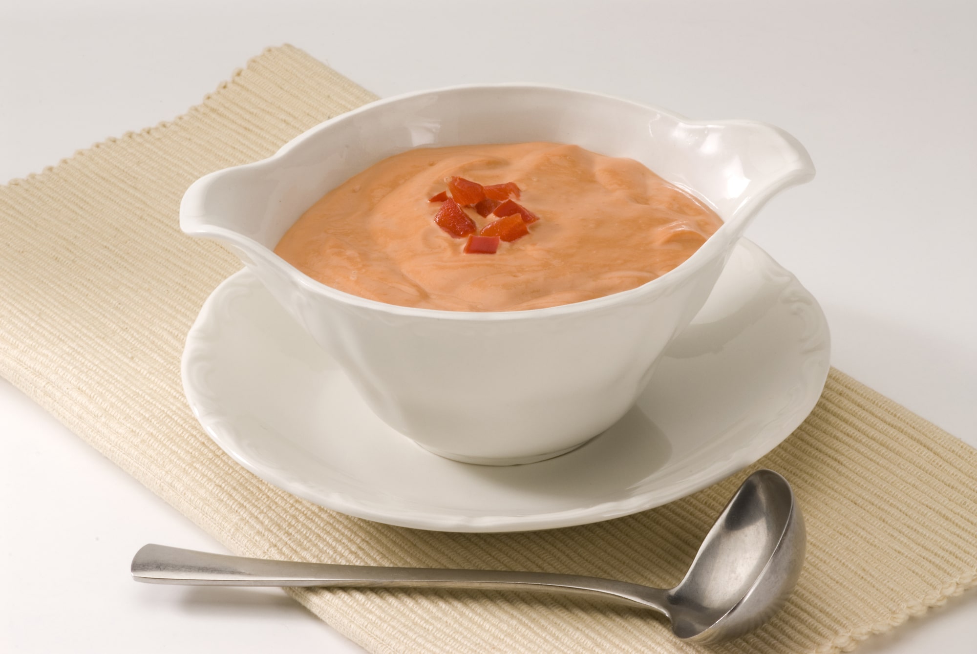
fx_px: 4280
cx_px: 488
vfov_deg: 8.7
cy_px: 327
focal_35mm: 158
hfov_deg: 13.0
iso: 100
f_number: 32
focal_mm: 105
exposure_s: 1/60
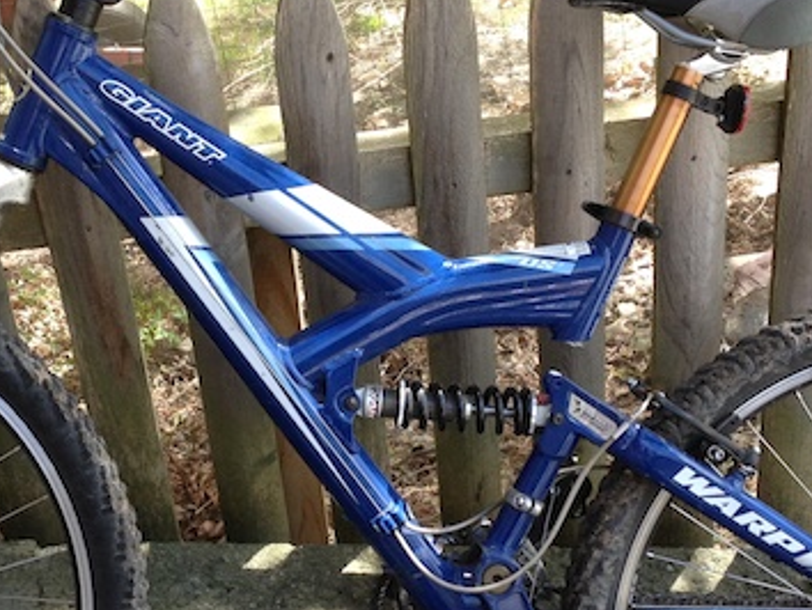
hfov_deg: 24.6
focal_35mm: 79
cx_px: 298
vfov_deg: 18.6
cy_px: 401
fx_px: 1854
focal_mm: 4.28
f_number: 2.4
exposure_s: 1/125
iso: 50
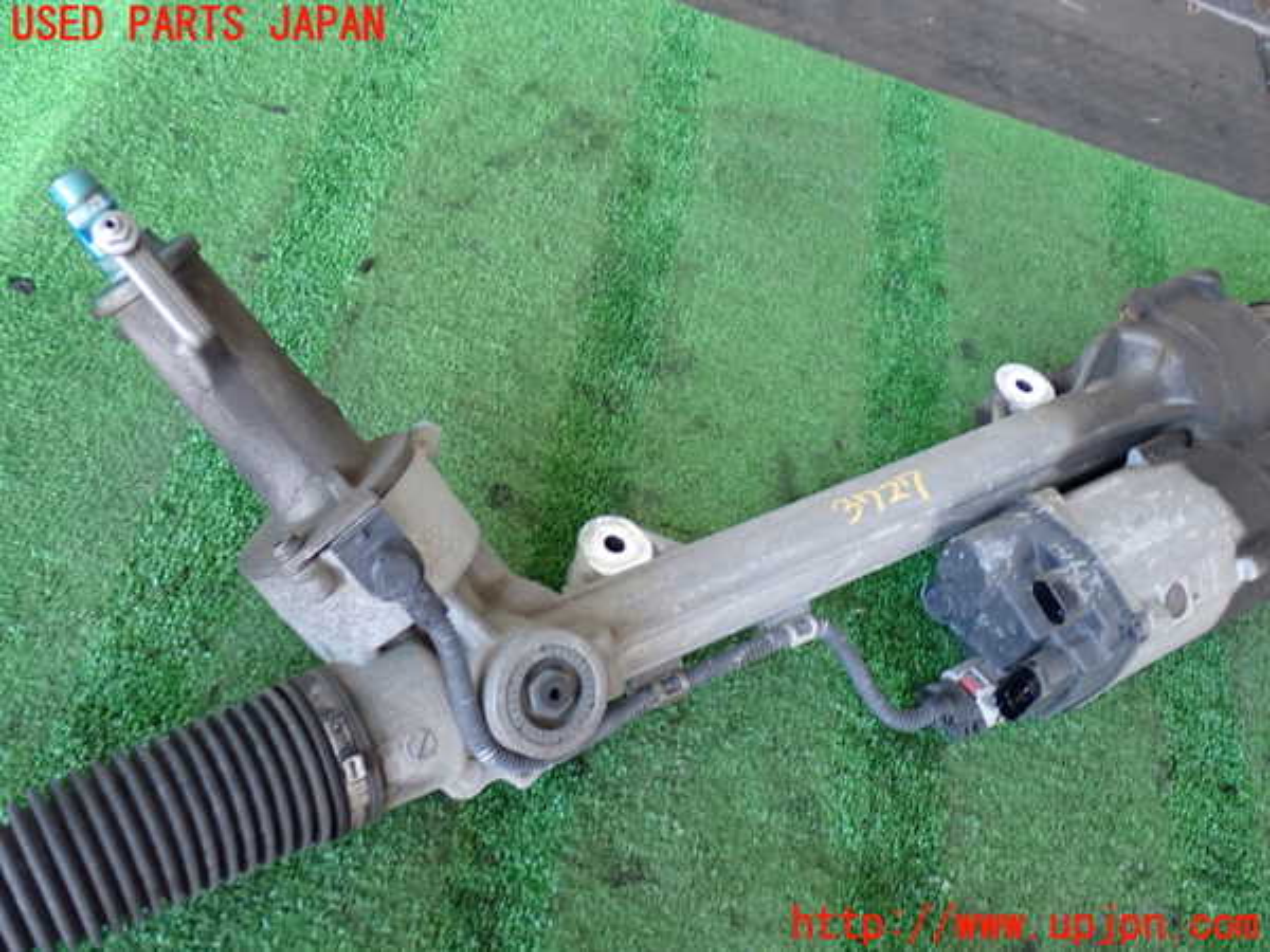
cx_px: 635
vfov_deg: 37.7
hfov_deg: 49.0
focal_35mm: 38
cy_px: 476
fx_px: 1394
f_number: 2.7
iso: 320
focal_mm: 6.83
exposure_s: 1/40
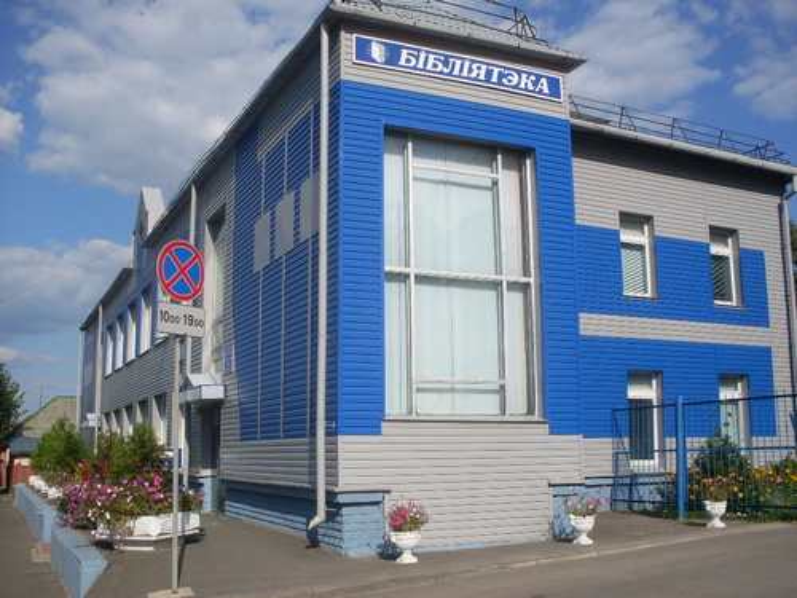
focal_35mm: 38
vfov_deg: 37.7
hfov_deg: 49.0
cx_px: 398
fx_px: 875
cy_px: 299
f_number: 8.4
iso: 80
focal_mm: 6.3
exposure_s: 1/350
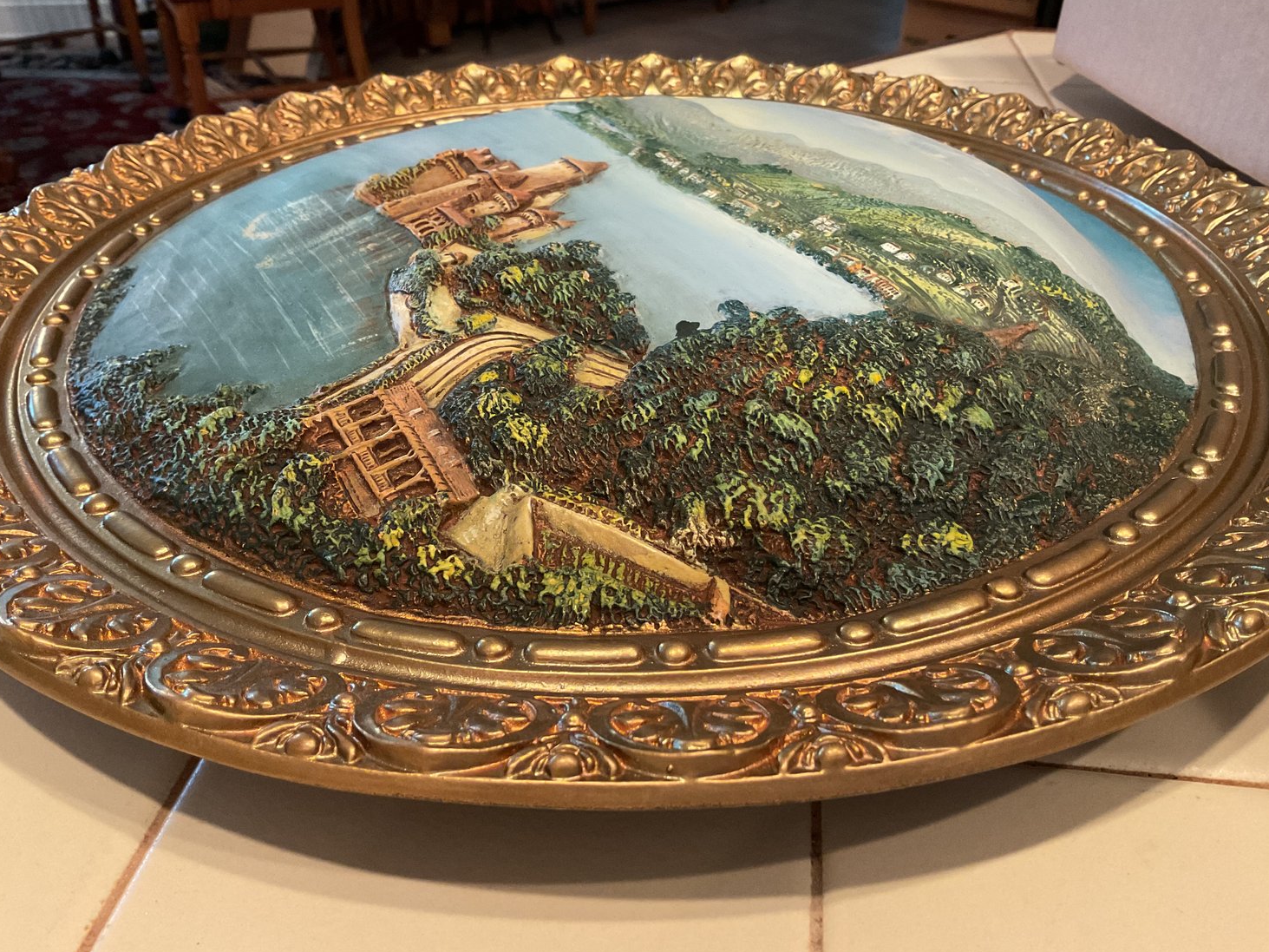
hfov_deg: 60.0
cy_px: 471
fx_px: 1100
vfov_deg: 46.8
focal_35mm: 30
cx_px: 618
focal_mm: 3
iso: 250
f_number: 1.8
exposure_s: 1/40
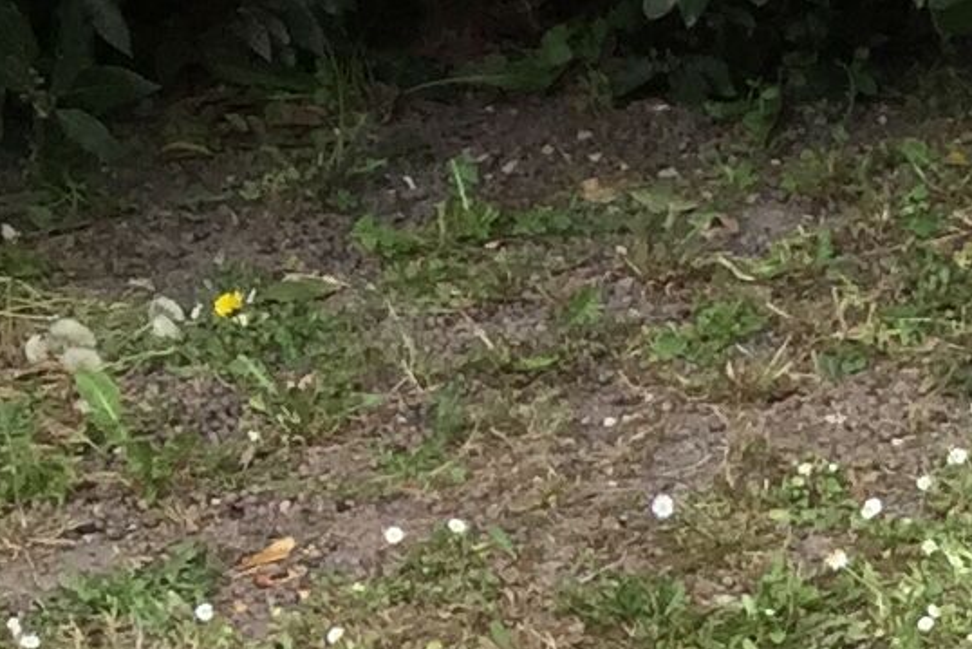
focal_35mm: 183
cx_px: 2361
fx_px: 4942
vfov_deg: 6.6
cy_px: 2124
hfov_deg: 9.8
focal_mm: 4.15
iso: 32
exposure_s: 1/203
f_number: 2.2
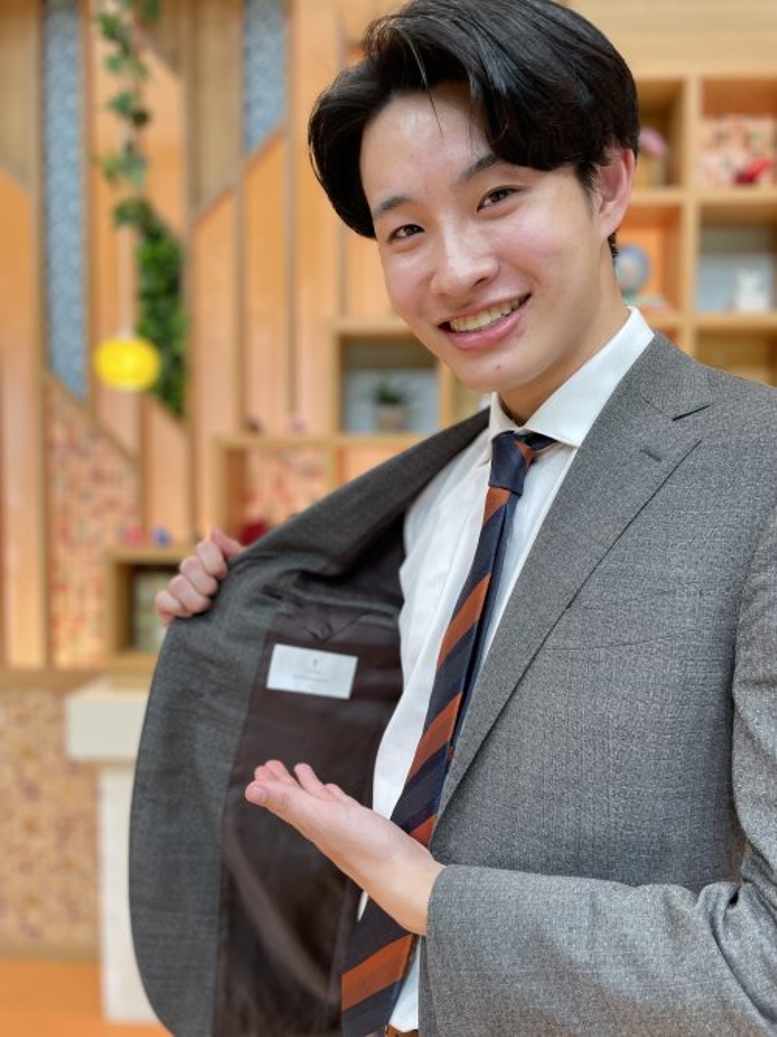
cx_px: 388
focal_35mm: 26
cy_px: 518
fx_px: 778
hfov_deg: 53.0
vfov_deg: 67.3
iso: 40
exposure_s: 1/121
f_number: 1.6
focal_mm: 4.2
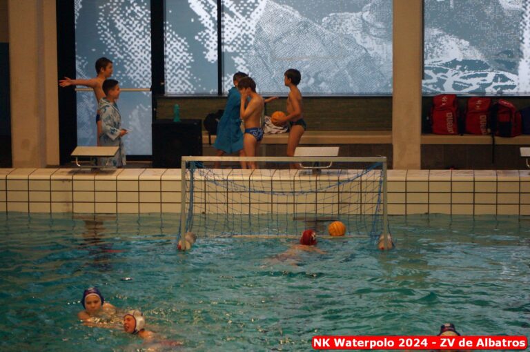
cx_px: 265
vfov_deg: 8.4
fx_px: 2404
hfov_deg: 12.6
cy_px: 176
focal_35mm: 164
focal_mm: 109
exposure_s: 1/320
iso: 3200
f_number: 5.6
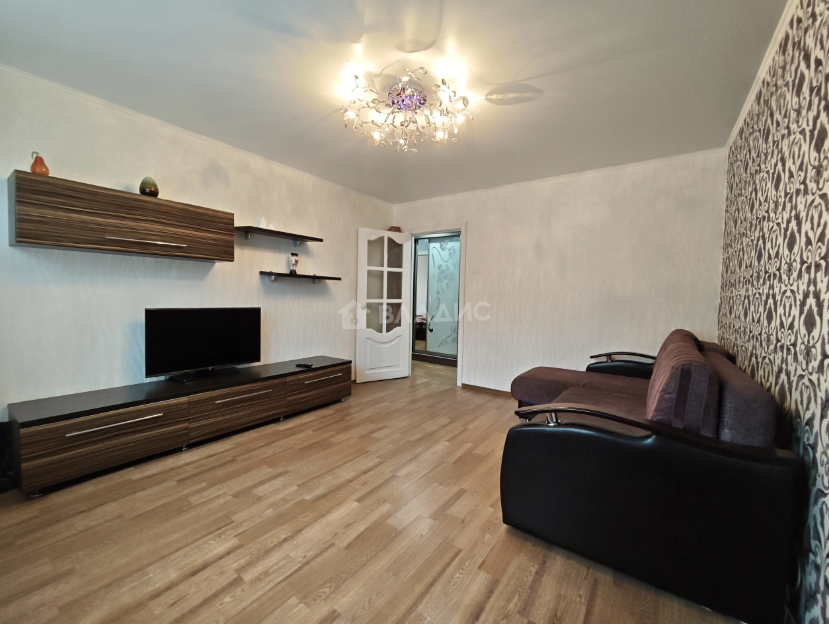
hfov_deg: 102.0
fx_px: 336
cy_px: 312
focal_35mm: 14
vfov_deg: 85.8
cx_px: 414
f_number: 2.2
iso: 400
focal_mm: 2.16
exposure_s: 1/33.3
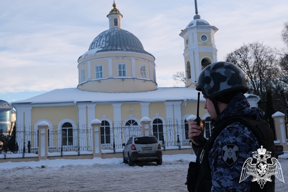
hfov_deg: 48.5
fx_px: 320
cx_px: 144
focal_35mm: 40
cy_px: 96
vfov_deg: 33.4
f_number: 5.6
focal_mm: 26.5
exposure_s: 1/300
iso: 320
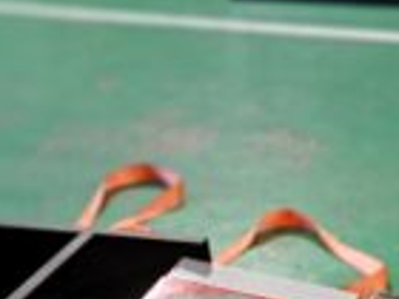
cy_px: 481
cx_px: 265
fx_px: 945
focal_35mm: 82
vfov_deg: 16.1
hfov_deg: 23.7
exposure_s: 1/50
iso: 160
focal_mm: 5.23
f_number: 1.8
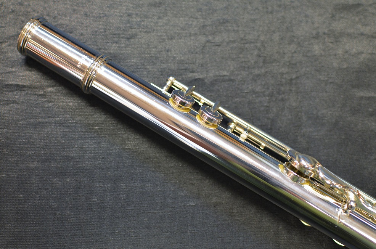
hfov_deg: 37.9
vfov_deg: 25.6
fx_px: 547
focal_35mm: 52
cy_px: 124
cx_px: 188
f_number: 3.2
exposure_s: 1/40
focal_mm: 35
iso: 800
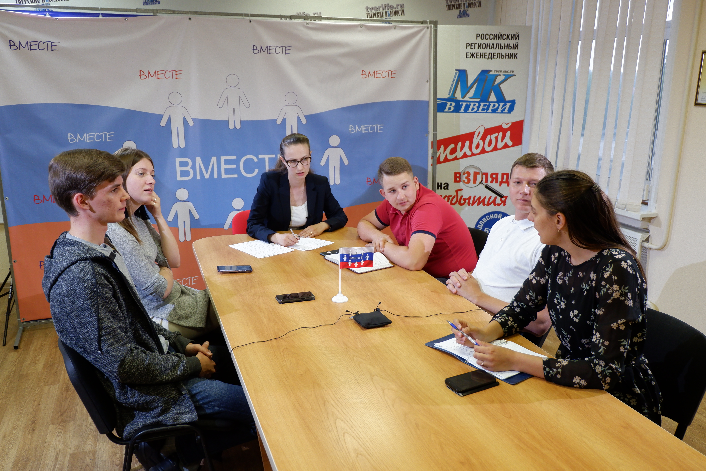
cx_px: 353
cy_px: 236
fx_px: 588
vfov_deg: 43.6
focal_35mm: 30
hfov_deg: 61.9
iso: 800
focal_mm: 20.1
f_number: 3.8
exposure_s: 1/75
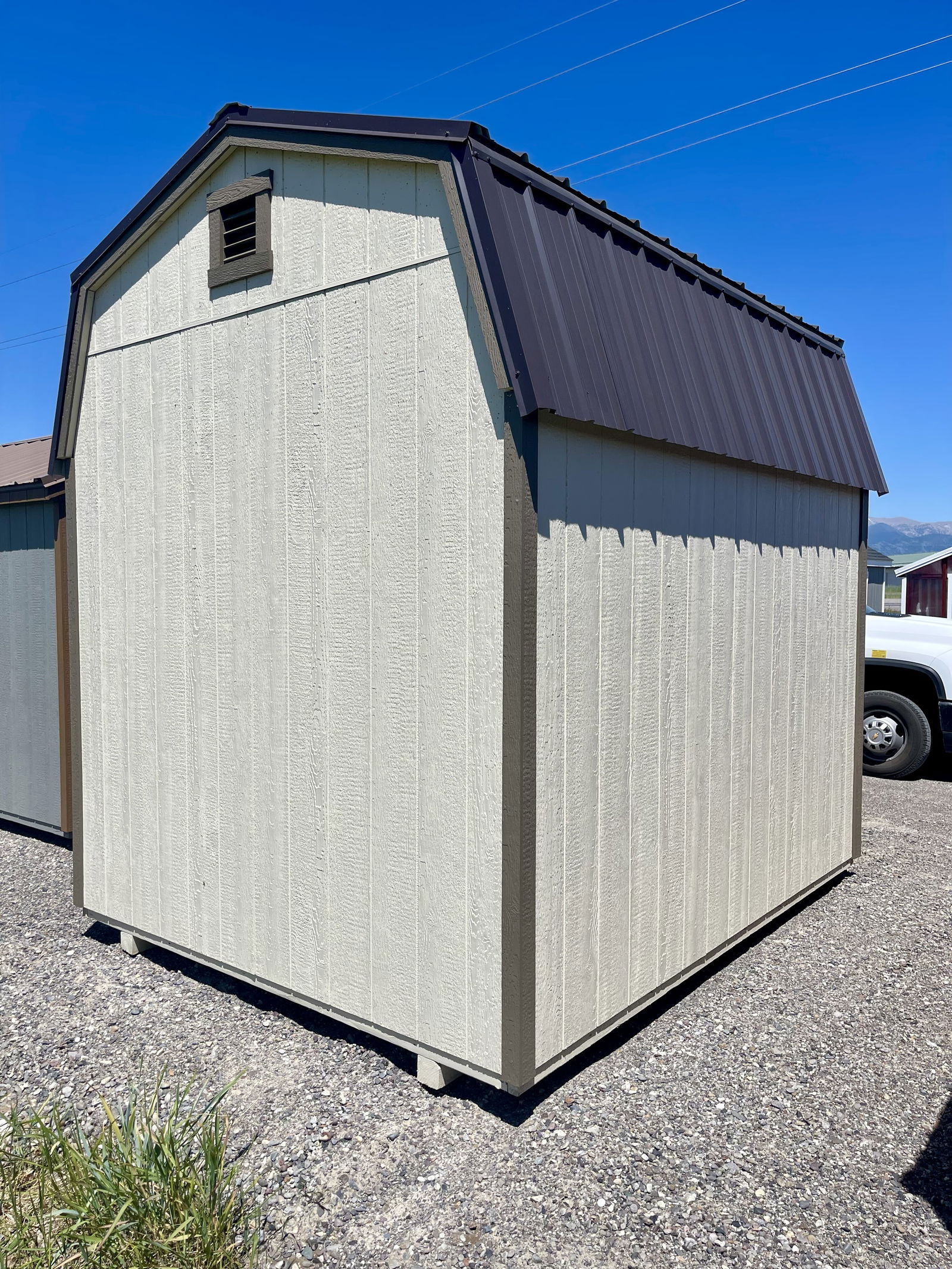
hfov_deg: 54.9
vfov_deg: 69.4
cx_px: 476
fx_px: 917
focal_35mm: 25
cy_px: 634
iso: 32
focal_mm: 5.1
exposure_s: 1/6250
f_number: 1.6
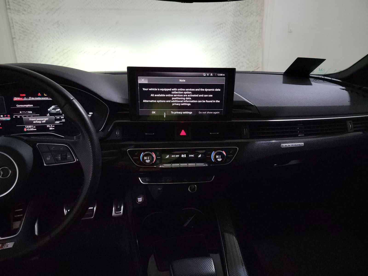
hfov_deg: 71.6
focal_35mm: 24
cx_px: 184
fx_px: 255
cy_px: 138
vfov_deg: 56.8
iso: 3168
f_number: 1.8
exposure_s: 1/59
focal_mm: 6.7
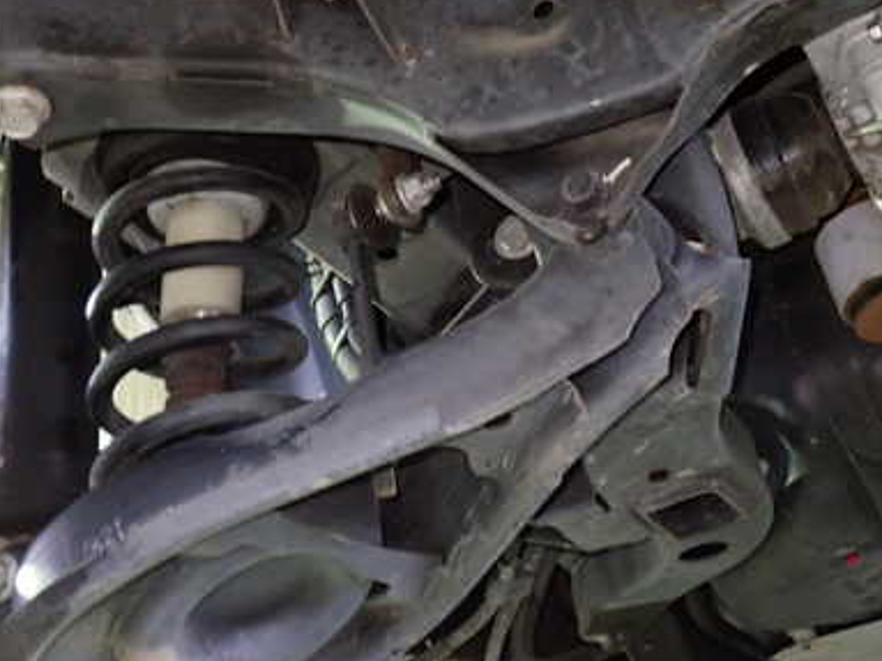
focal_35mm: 47
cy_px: 267
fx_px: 1197
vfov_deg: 30.8
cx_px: 470
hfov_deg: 40.4
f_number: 2.3
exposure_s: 1/13
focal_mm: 5.4
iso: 800
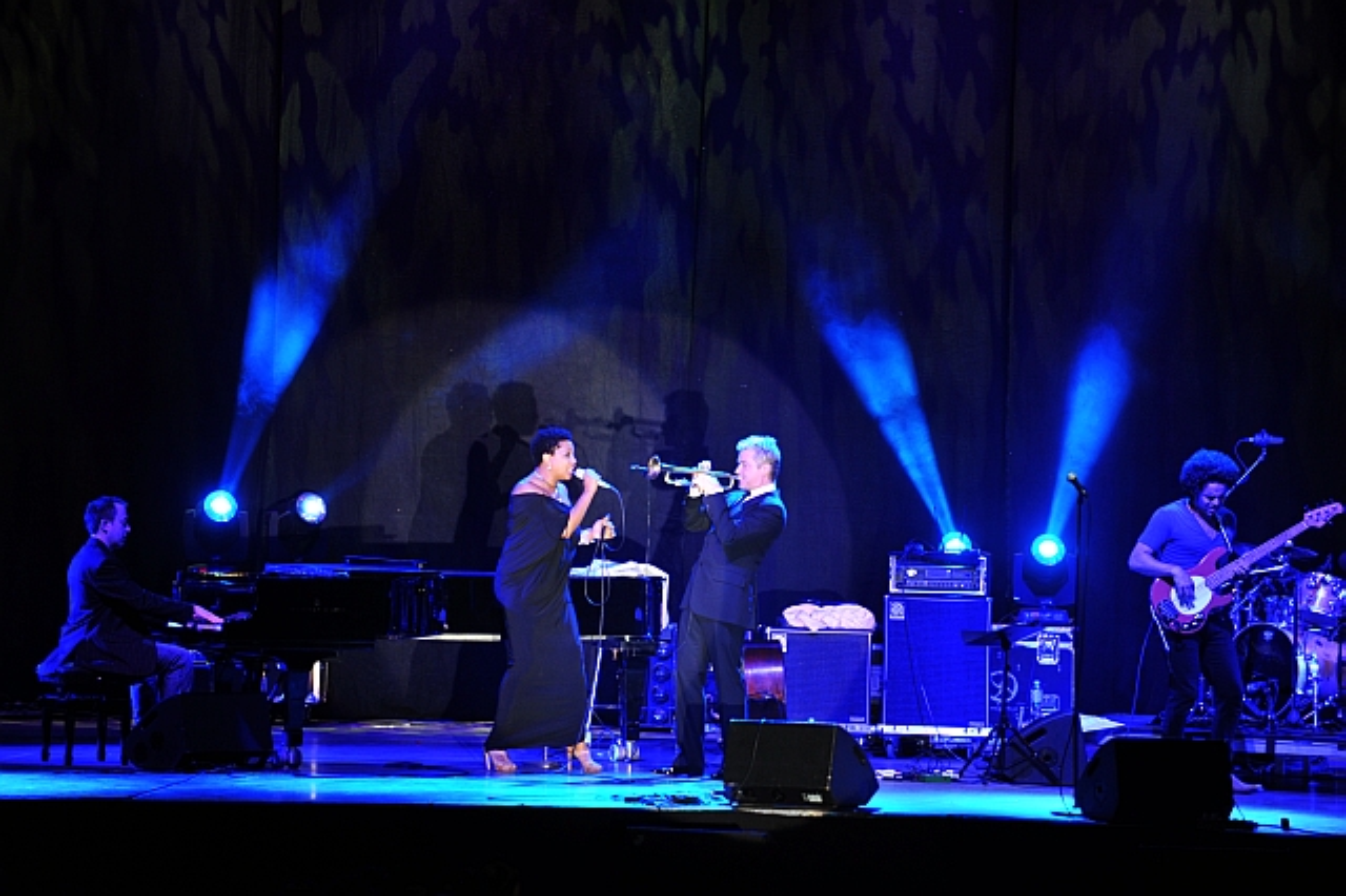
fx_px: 7474
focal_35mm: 200
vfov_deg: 6.9
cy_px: 448
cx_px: 673
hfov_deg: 10.3
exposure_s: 1/80
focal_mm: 200
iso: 1250
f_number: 2.8
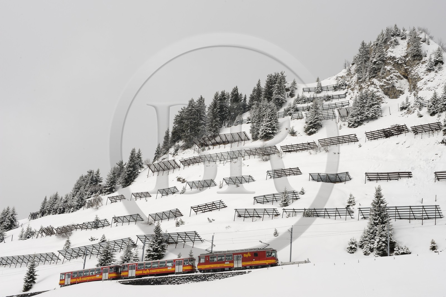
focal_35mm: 45
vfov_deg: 29.9
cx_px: 223
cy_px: 148
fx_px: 557
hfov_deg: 43.6
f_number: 16
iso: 200
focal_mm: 45
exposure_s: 1/200
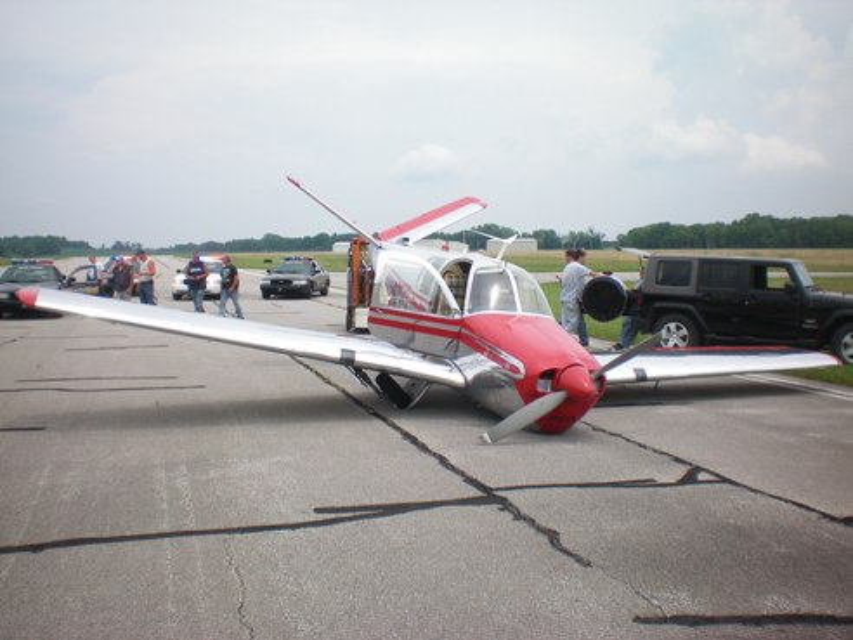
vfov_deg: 37.7
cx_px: 426
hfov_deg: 49.0
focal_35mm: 38
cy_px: 320
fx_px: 936
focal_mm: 6.3
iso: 64
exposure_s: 1/640
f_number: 4.6
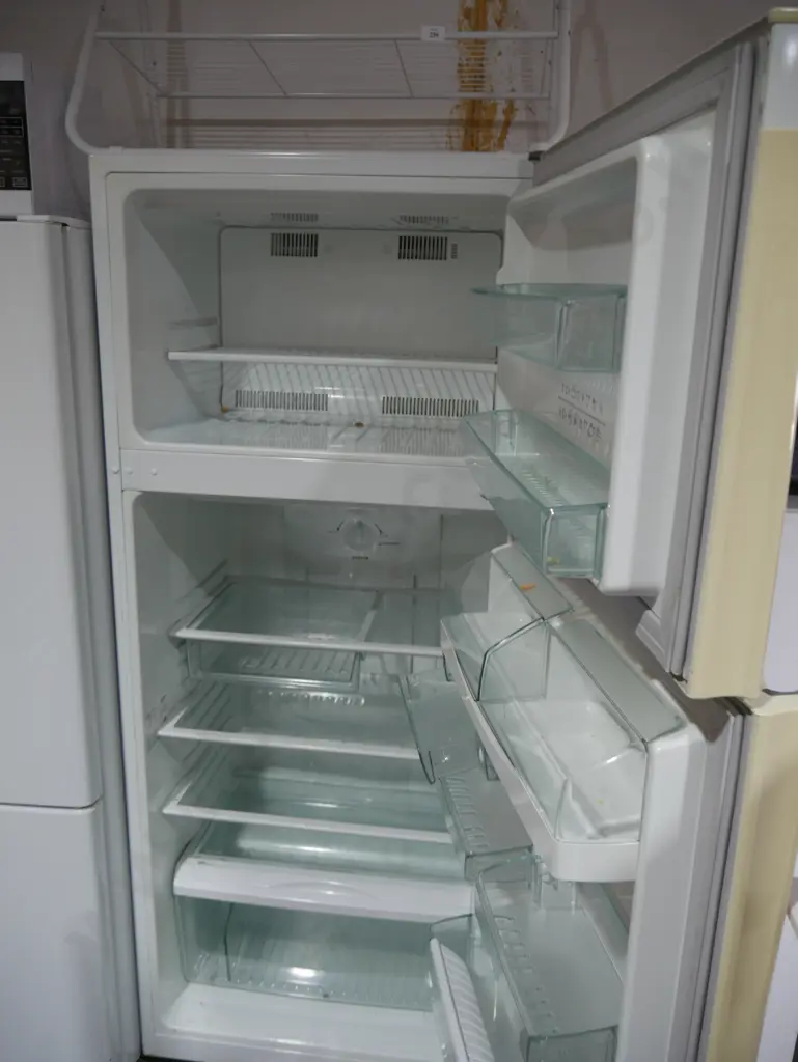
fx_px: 860
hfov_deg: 49.8
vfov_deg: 63.4
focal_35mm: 28
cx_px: 399
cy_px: 531
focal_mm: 14
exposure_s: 1/60
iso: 200
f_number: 3.5
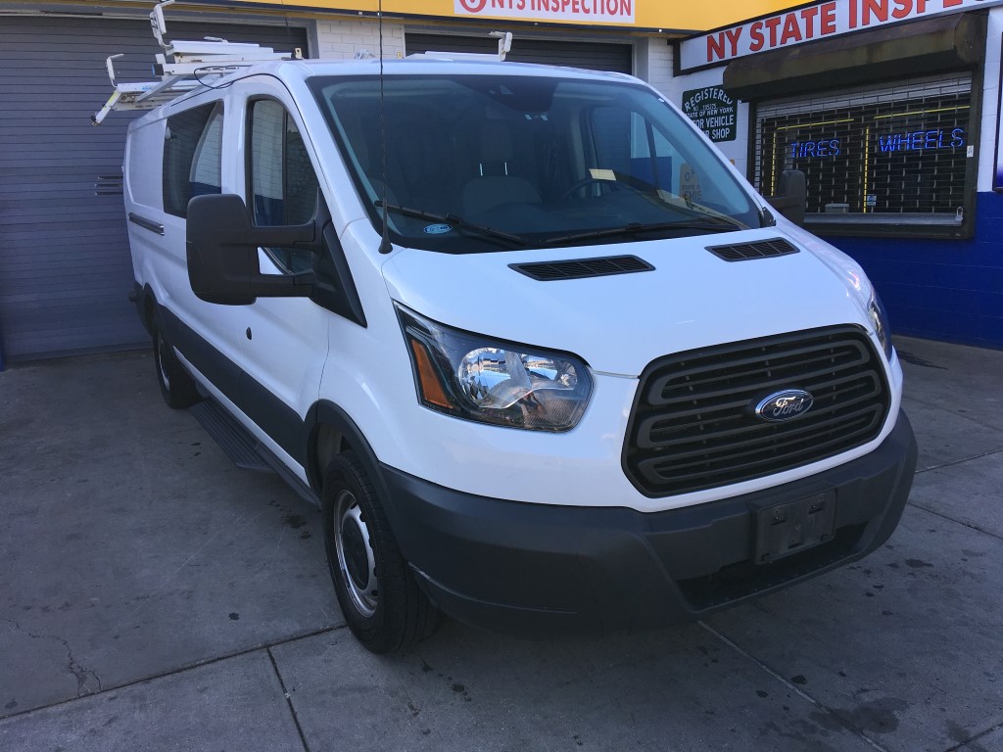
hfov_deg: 61.7
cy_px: 376
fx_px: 840
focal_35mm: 29
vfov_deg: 48.2
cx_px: 502
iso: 25
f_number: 2.2
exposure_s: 1/413
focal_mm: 4.15
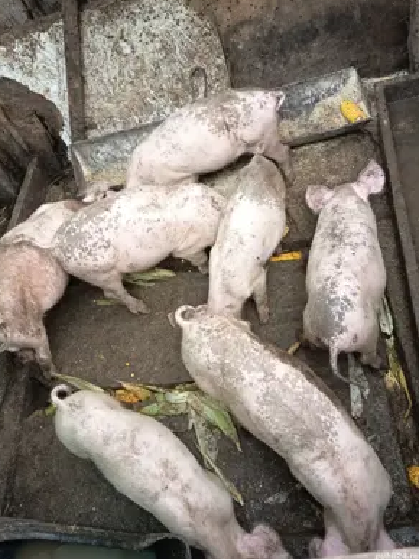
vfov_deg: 58.4
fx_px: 501
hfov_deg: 45.4
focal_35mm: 31
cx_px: 204
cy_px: 273
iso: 248
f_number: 1.7
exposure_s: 1/100
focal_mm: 5.27
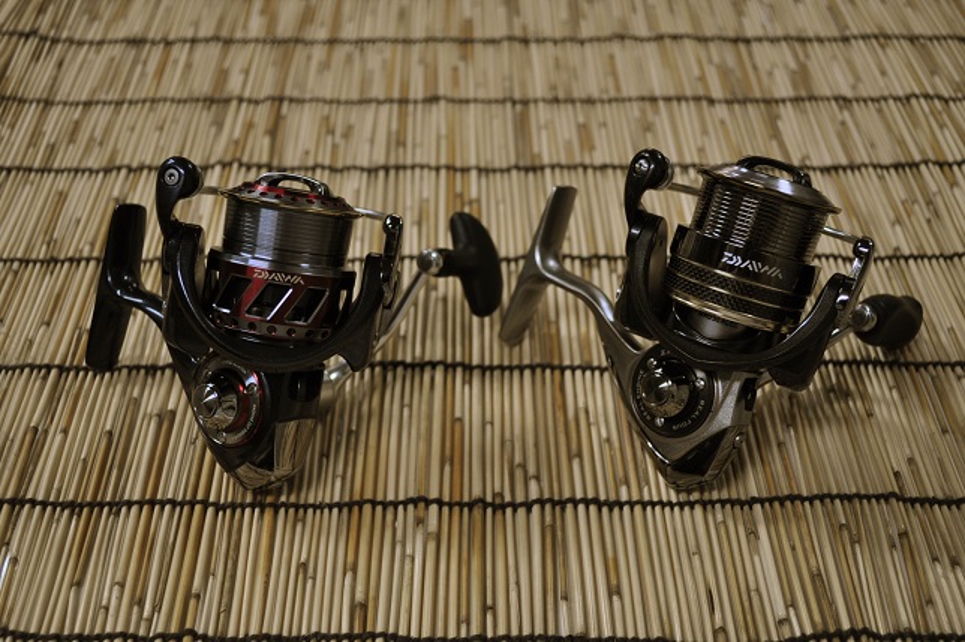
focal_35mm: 44
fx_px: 1165
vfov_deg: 30.8
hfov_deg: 45.0
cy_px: 321
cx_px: 482
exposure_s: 1/60
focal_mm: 29
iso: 560
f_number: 4.5
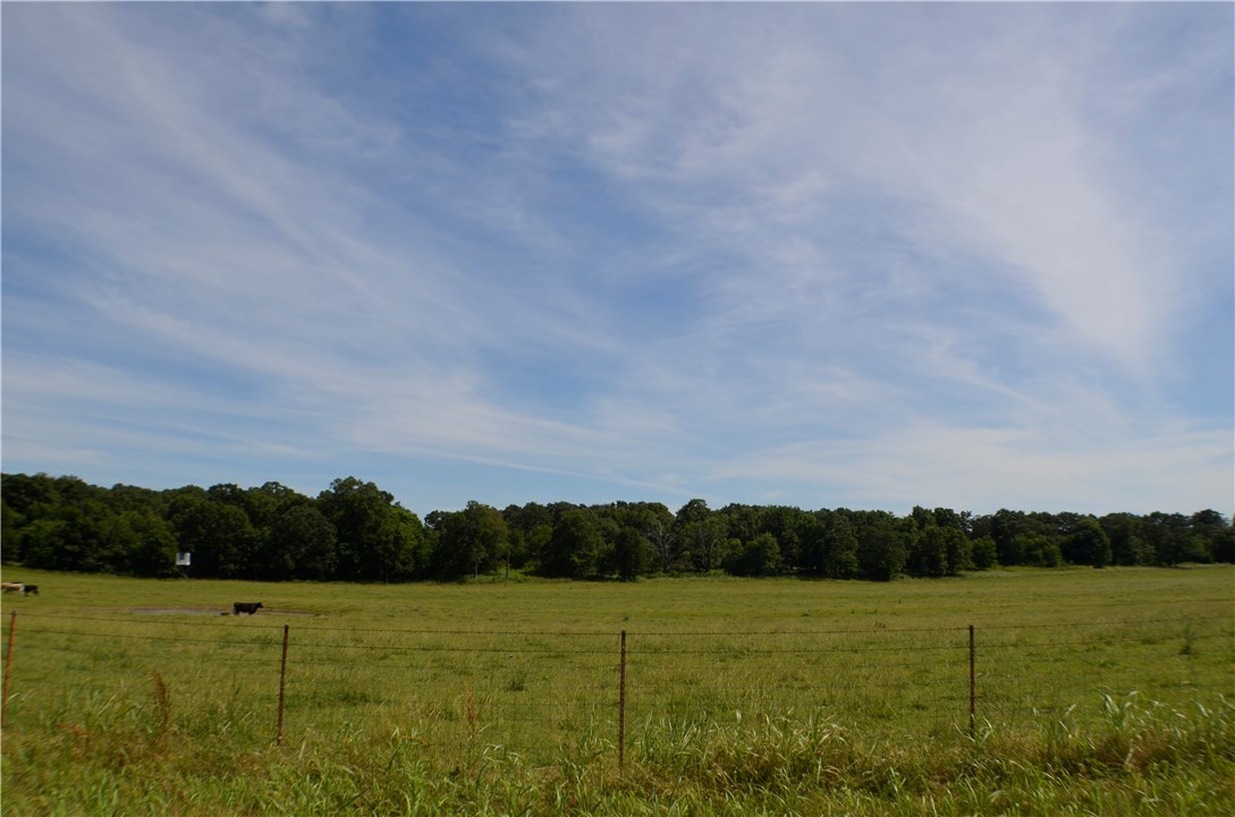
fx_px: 1232
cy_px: 408
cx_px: 618
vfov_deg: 36.7
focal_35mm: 36
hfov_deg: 53.2
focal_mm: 24
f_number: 9
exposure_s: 1/320
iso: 100
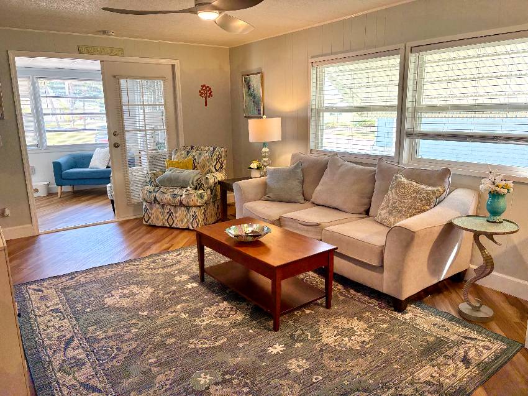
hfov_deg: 67.3
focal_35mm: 26
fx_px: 396
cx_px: 264
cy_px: 198
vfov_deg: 53.0
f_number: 1.6
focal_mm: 5.96
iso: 160
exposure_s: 1/120
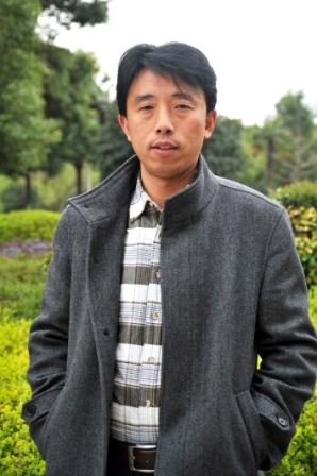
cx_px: 158
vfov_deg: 22.6
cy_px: 238
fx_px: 1190
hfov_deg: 15.2
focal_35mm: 90
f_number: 8
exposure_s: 1/250
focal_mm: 90
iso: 250
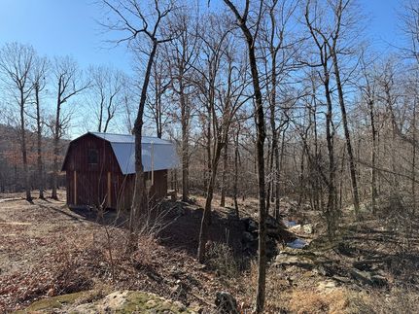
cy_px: 157
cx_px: 210
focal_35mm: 24
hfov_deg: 71.6
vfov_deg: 56.8
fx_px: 290
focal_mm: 6.76
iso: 80
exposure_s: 1/2907
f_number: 1.78
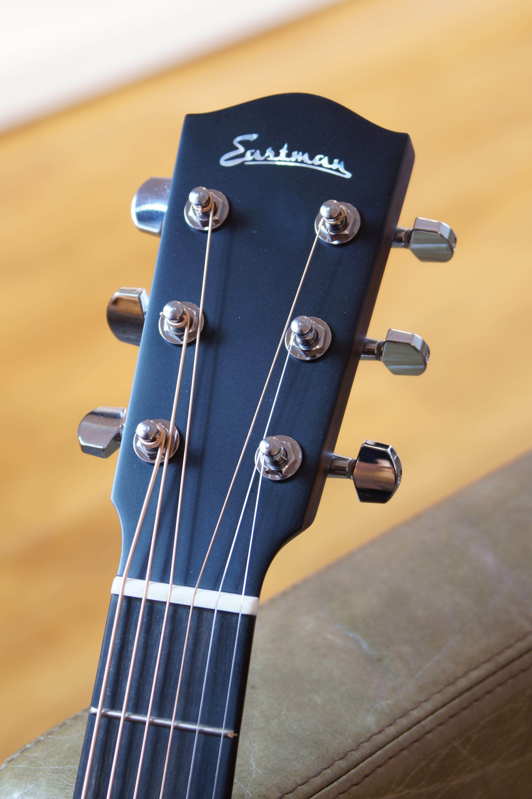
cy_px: 400
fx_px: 2327
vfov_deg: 19.5
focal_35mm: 105
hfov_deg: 13.0
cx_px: 266
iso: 100
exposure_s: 1/5
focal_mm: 70
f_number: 4.5
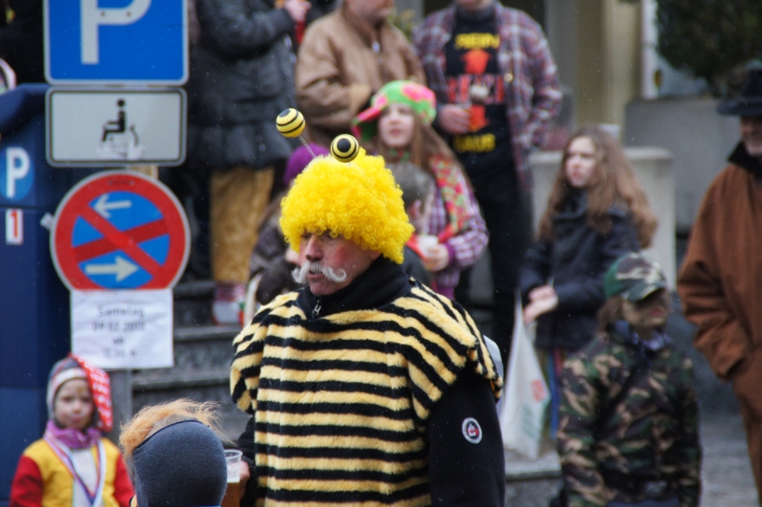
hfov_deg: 6.9
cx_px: 381
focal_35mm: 300
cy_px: 254
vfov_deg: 4.6
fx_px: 6343
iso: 1250
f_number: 6.3
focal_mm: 200
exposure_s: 1/320
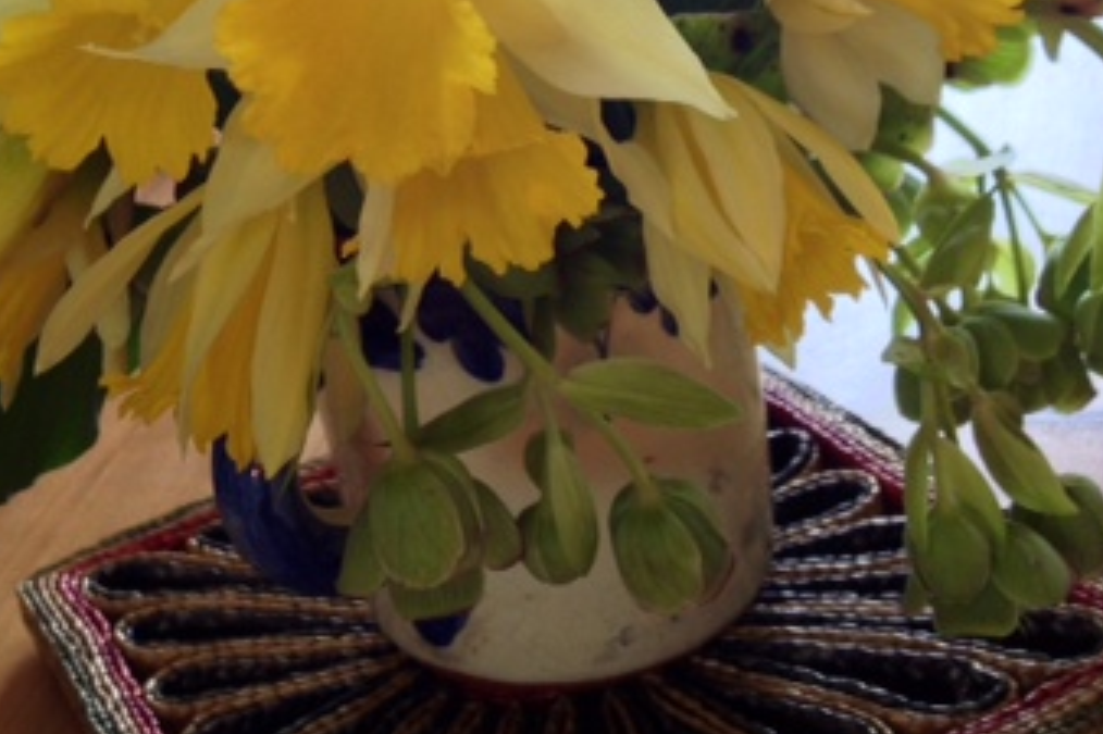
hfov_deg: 29.2
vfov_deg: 19.3
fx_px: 2113
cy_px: 42
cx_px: 421
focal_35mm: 69
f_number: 2.4
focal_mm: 4.28
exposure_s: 1/20
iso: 50
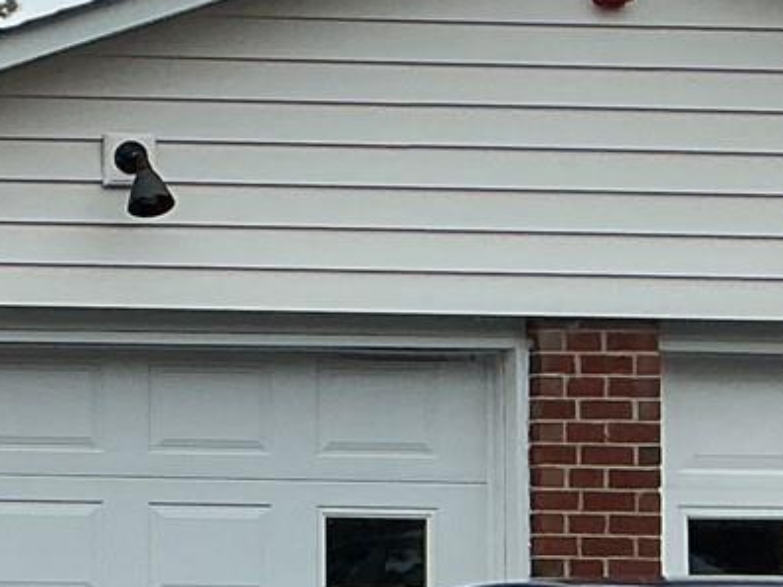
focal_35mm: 150
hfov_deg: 10.9
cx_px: -1180
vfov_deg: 9.9
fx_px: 3393
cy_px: 468
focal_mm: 3
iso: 25
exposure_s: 1/599
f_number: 1.8
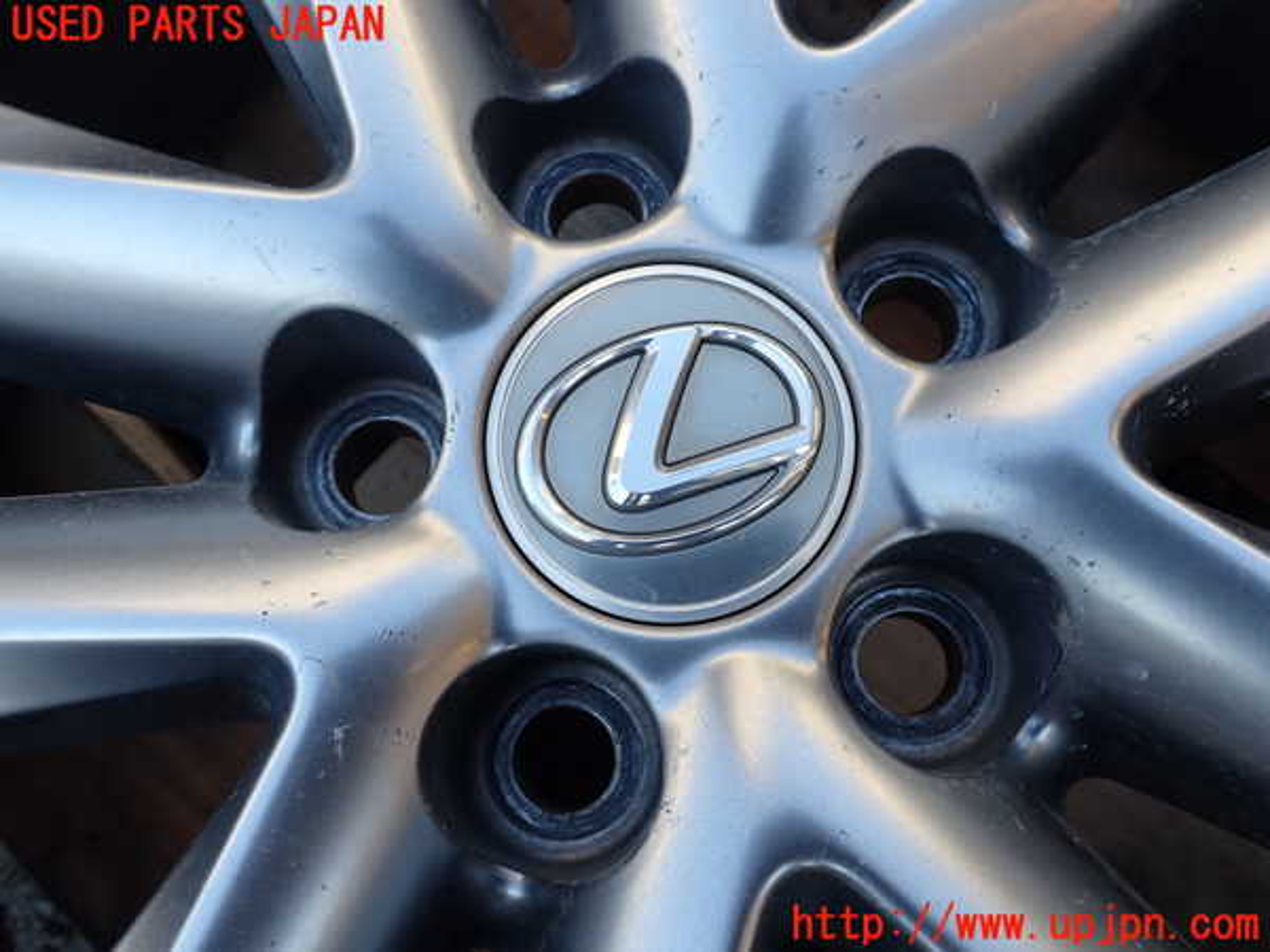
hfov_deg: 60.0
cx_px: 635
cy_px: 476
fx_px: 1101
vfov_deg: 46.8
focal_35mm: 30
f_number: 3.2
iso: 100
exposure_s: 1/100
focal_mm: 5.4
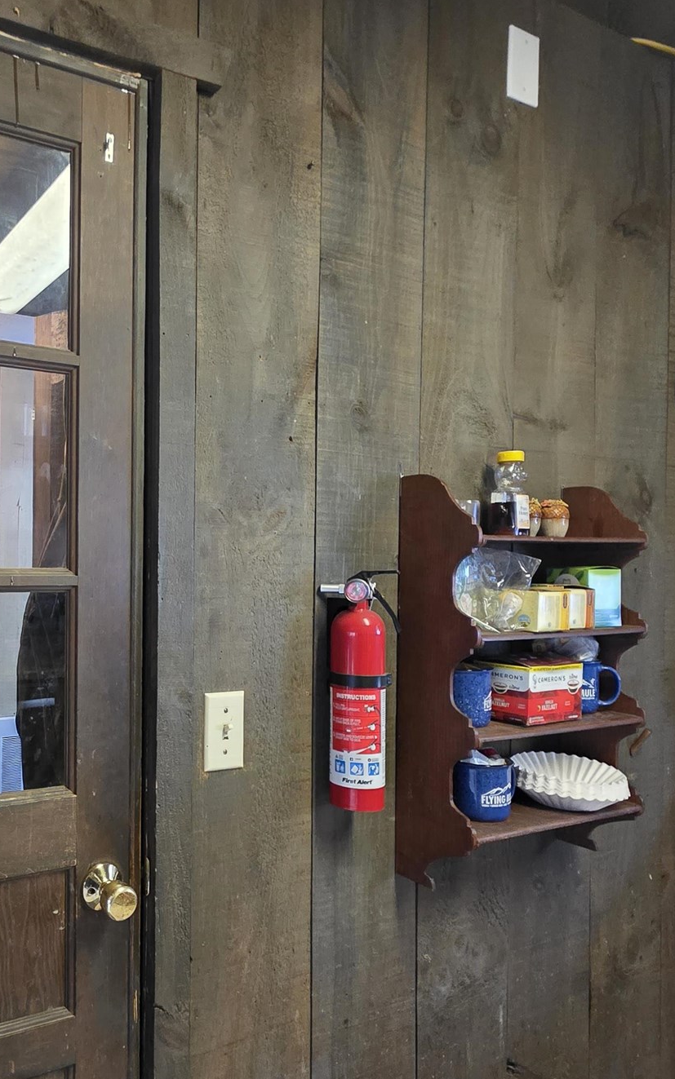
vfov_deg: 74.7
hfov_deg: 46.2
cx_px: 68
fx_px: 706
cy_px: 569
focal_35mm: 24
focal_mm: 2.2
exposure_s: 1/60
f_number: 1.9
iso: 800
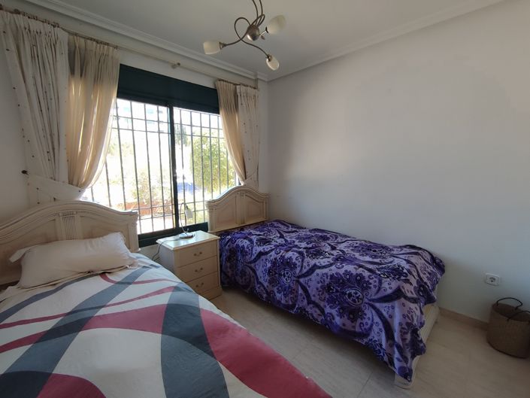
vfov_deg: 78.1
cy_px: 199
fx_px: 245
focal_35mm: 16
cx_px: 265
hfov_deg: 94.5
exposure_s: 1/100
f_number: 2.2
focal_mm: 1.65
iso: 74
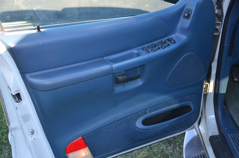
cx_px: 120
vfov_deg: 29.7
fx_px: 298
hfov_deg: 43.7
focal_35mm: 45
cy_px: 79
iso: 400
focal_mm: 30
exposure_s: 1/60
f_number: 4.2
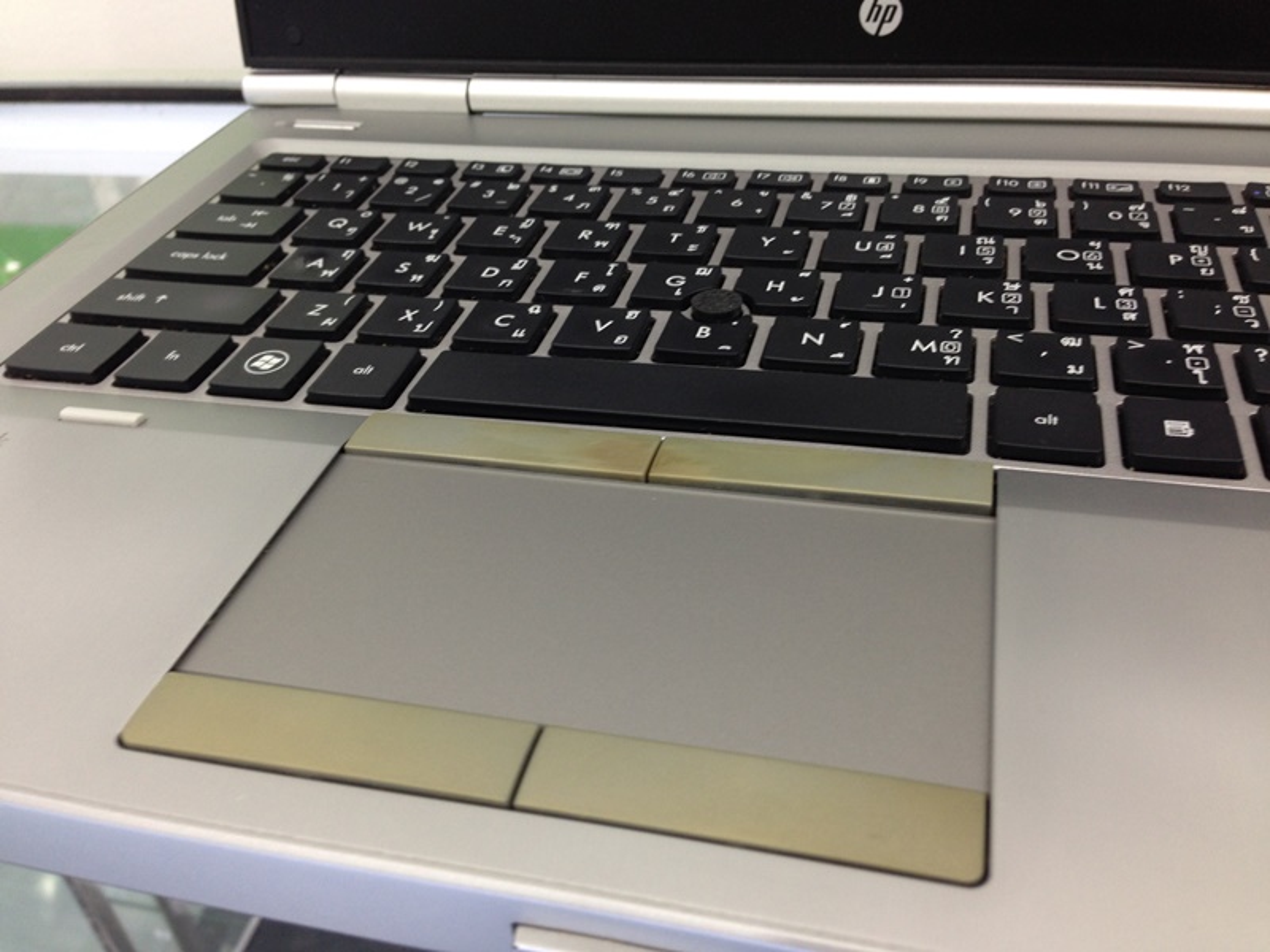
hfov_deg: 55.4
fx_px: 1211
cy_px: 476
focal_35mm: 33
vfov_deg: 42.9
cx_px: 635
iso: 64
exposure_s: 1/20
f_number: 2.4
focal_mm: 4.12
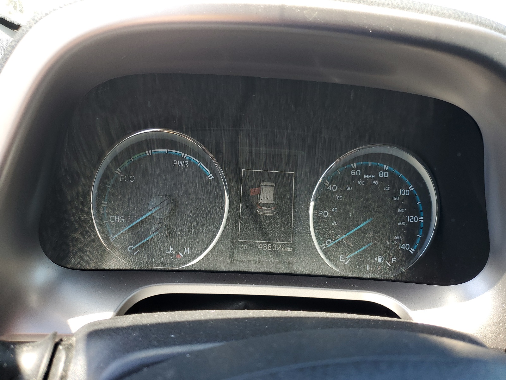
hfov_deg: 67.3
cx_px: 253
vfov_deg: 53.1
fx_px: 380
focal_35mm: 26
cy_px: 190
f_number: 1.5
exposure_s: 1/185
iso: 50
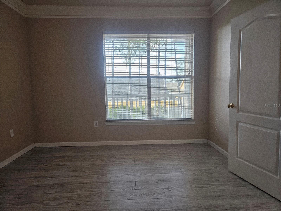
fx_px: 187
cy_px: 106
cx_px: 140
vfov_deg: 58.9
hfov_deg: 73.9
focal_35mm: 23
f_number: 1.8
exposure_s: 1/172
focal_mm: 5.4
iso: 400
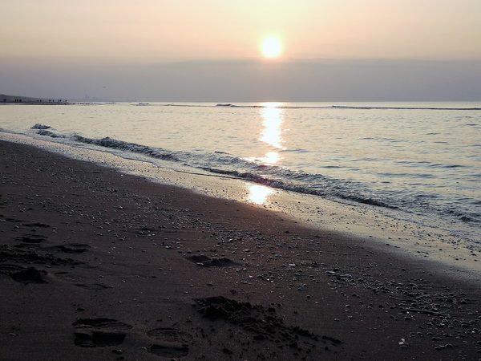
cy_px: 180
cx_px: 240
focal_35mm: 63
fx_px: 875
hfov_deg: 30.7
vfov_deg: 23.3
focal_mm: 11.3
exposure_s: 1/400
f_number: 4.2
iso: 80
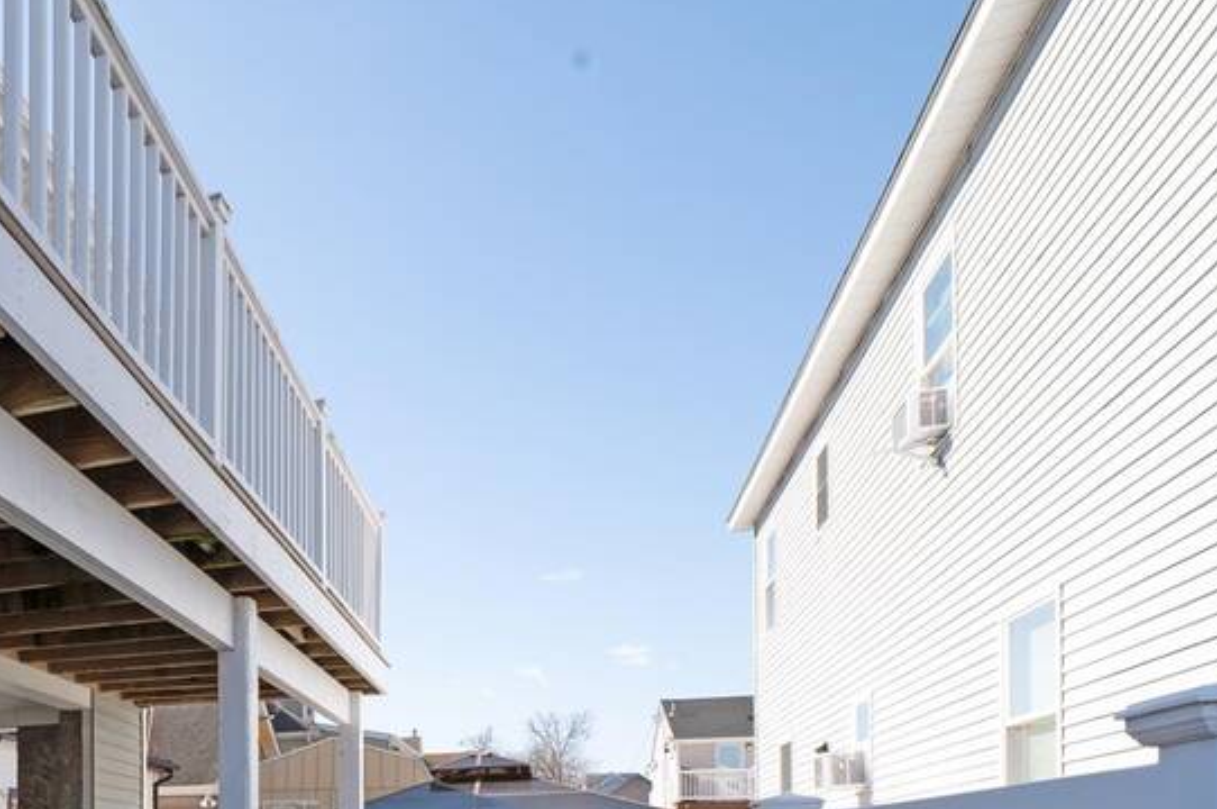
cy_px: 847
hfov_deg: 49.7
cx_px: 11
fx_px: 1047
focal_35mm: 31
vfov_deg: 36.9
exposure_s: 1/320
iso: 400
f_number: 9
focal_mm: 14
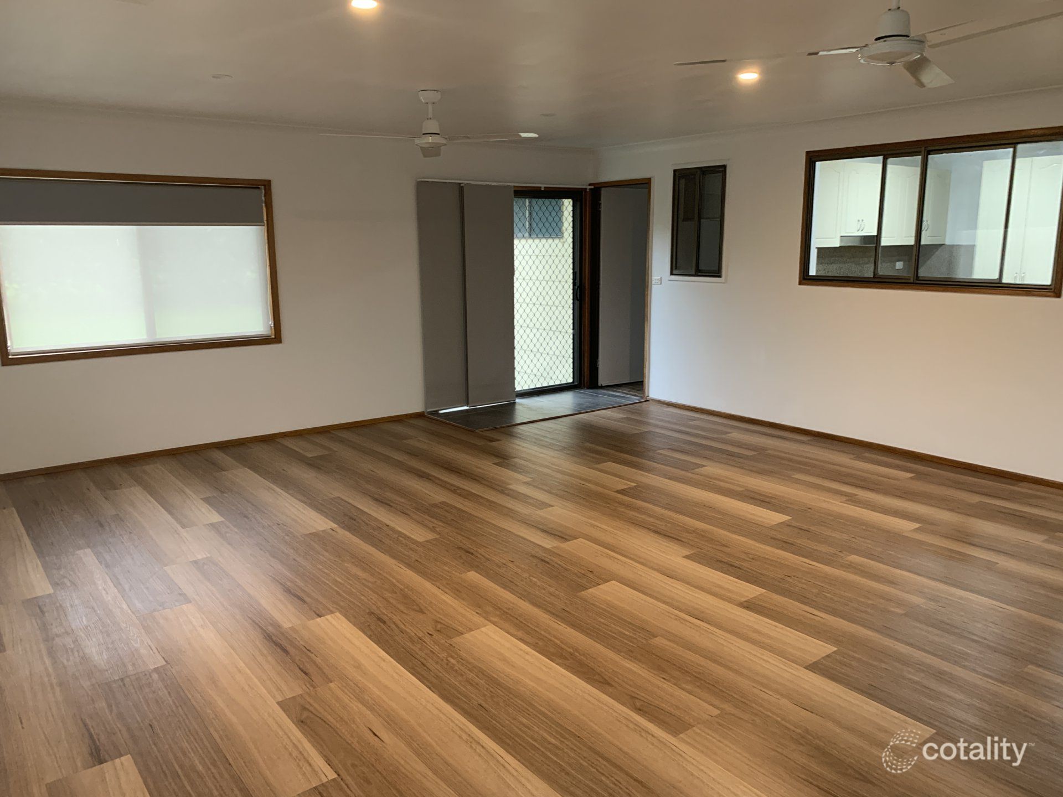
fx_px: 798
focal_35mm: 26
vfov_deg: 53.1
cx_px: 532
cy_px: 398
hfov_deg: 67.3
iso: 200
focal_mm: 4.25
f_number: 1.8
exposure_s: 1/50
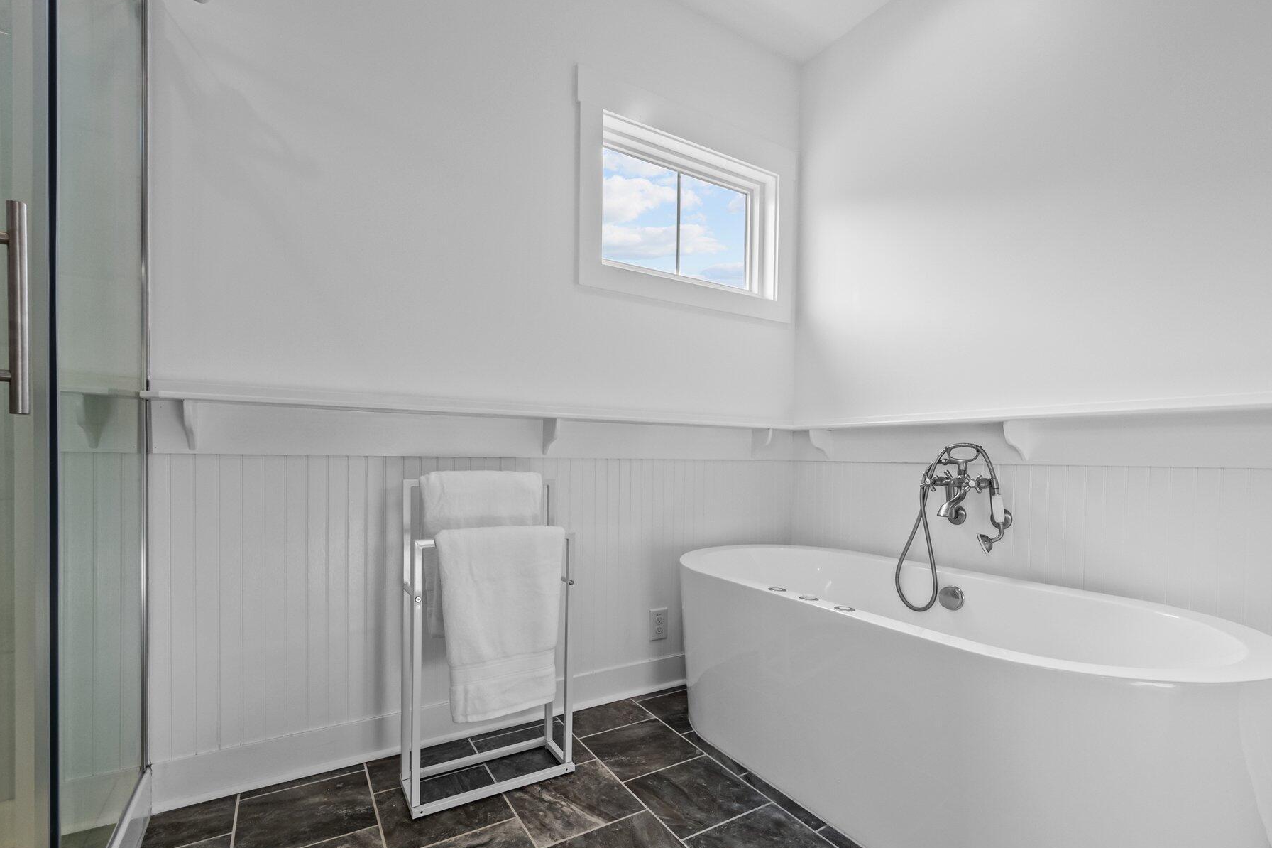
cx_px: 664
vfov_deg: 73.7
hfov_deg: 96.7
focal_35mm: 16
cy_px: 444
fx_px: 565
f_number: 7.1
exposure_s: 1/40
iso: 640
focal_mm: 14
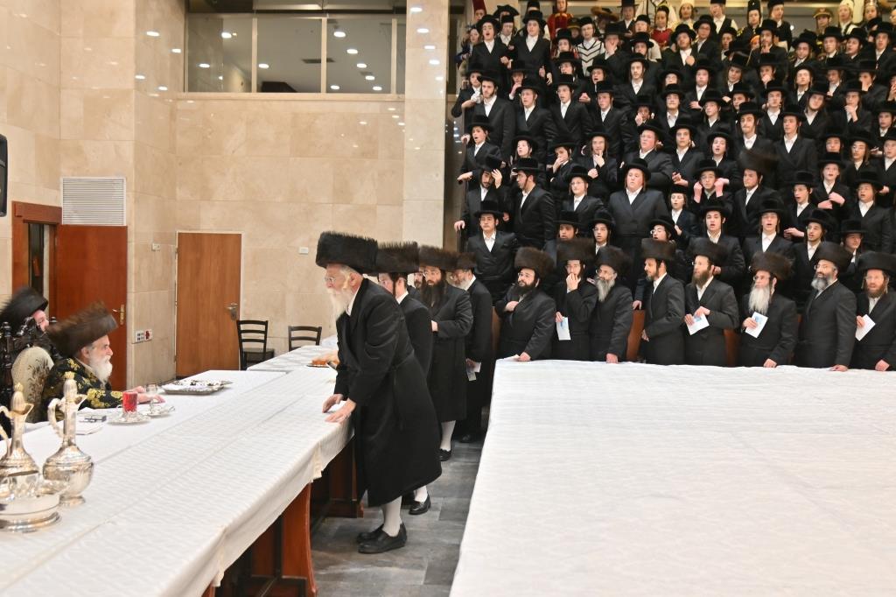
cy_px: 298
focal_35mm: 36
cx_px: 448
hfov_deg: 53.1
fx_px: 896
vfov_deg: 36.8
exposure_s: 1/160
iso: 250
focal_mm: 24
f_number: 4
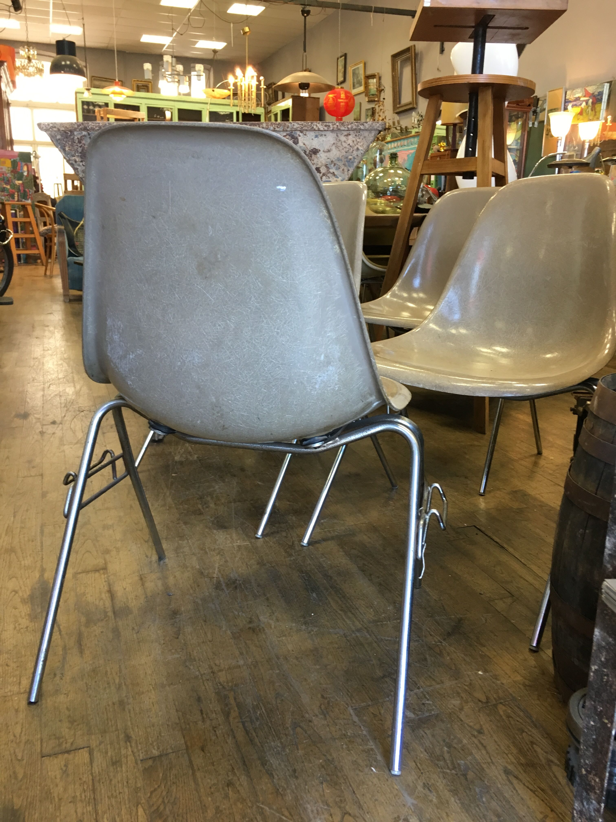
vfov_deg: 61.7
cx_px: 308
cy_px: 411
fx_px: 688
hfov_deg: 48.2
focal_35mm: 29
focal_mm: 4.15
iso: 125
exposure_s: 1/33
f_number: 2.2
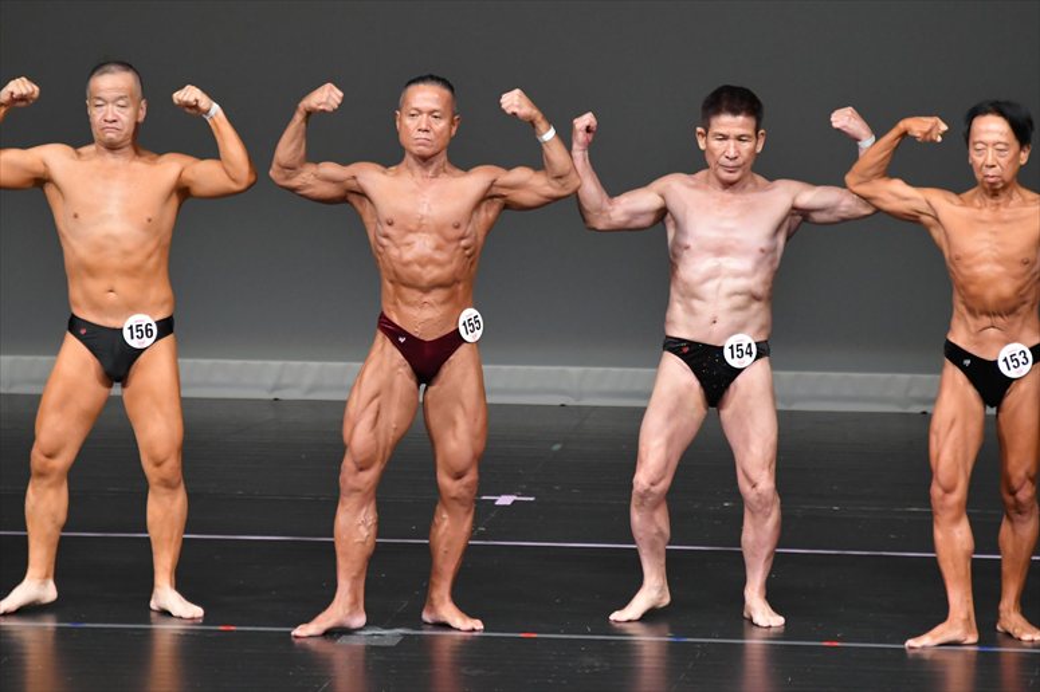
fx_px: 9962
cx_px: 520
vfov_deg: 4.0
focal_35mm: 345
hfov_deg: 6.0
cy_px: 346
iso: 4000
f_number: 5.6
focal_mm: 230
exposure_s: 1/400
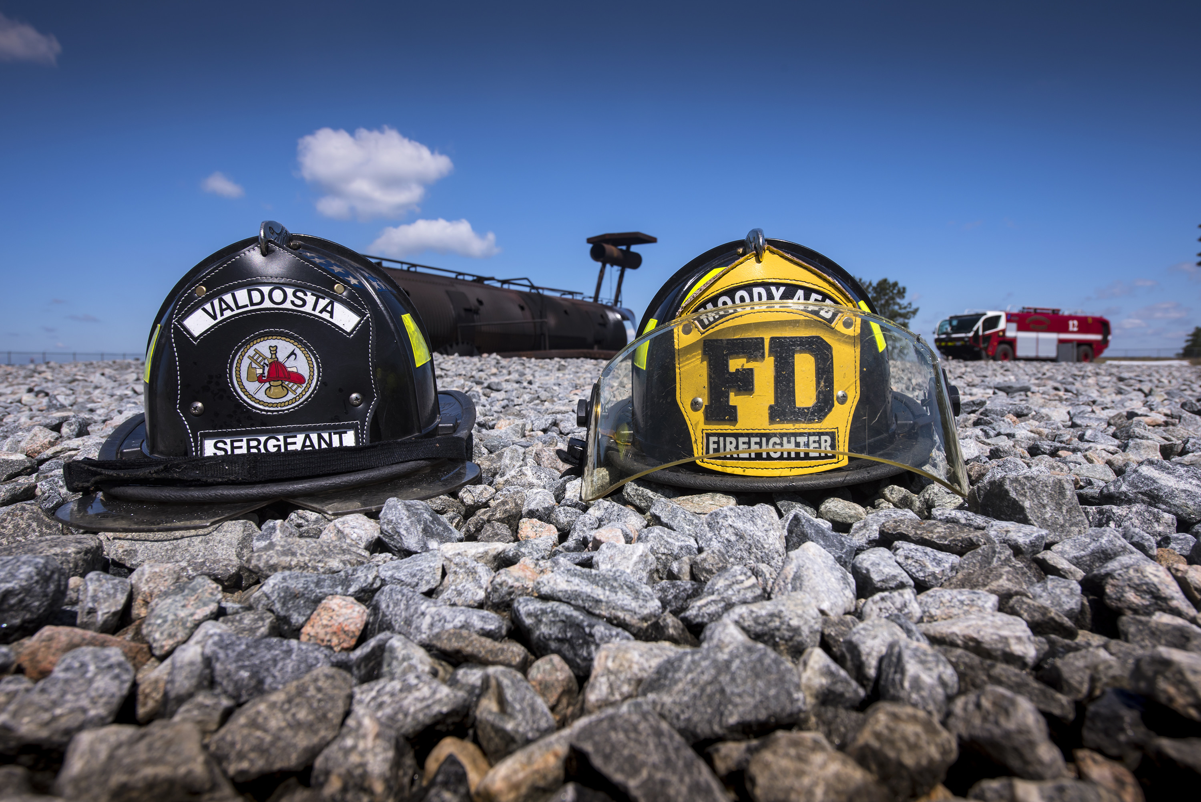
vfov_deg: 57.3
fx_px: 734
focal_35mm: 22
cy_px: 401
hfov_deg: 78.6
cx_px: 600
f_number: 9
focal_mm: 22
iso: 100
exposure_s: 1/320
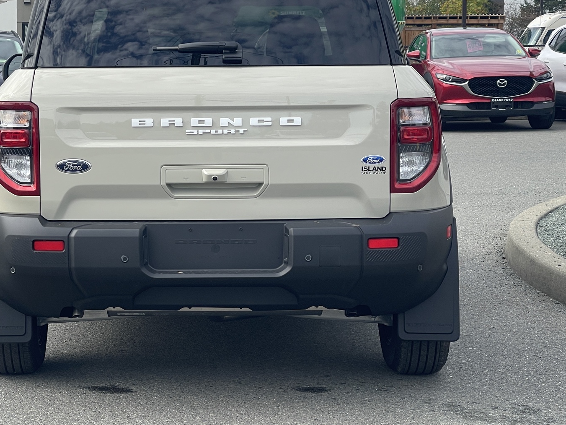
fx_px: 1586
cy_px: 182
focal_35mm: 97
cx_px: 189
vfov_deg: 15.2
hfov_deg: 20.2
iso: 20
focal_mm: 7.5
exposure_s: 1/552
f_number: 2.2
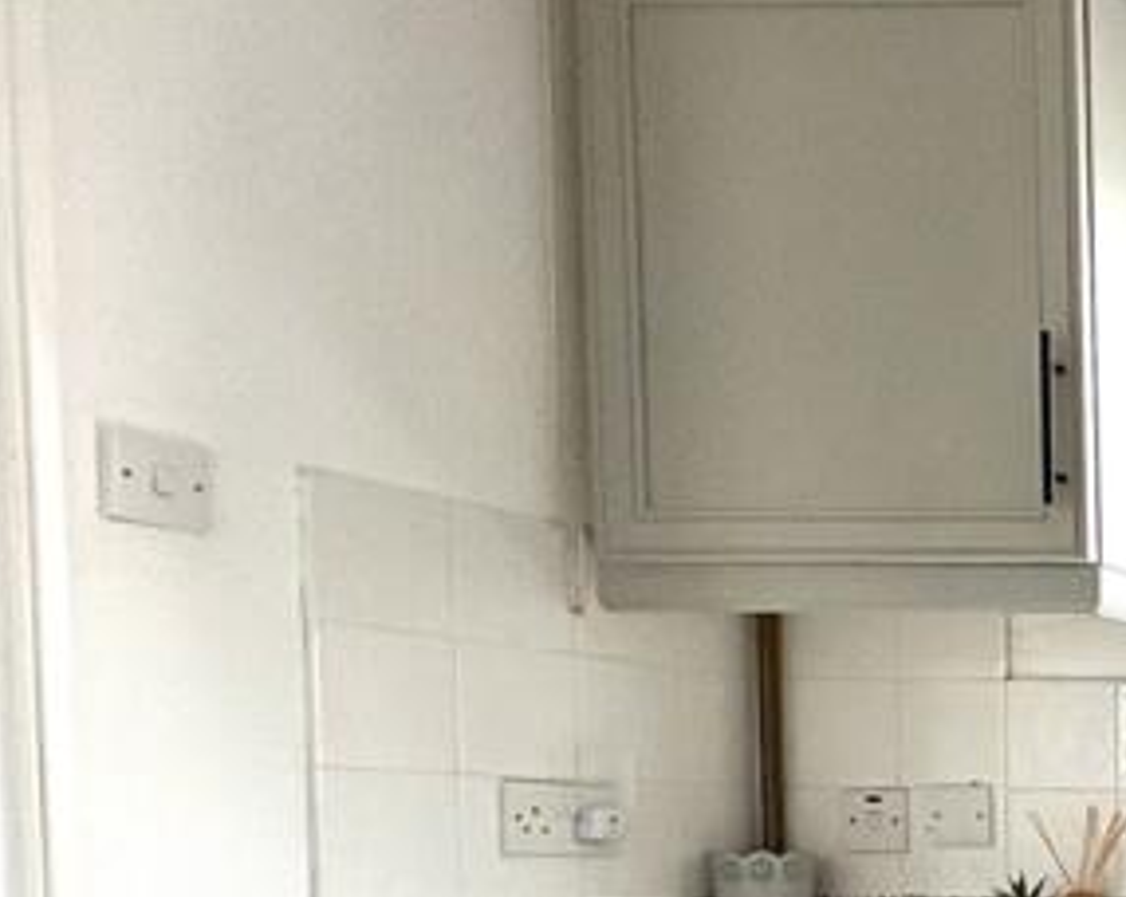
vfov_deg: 28.8
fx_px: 1631
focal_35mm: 49
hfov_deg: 22.8
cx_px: 1984
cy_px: 901
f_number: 2.2
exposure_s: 1/182
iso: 64
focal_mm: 2.22
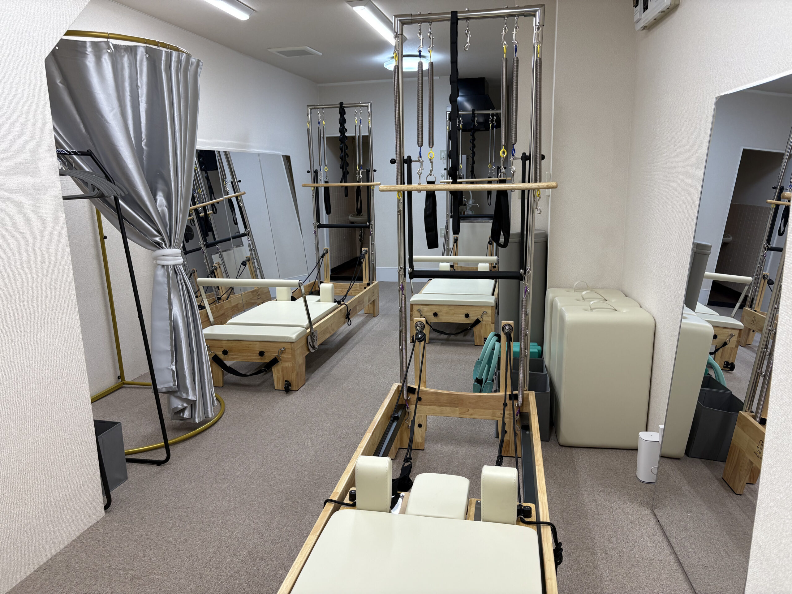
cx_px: 396
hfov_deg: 67.3
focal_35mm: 26
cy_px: 297
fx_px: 595
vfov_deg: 53.1
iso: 80
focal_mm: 5.96
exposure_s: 1/121
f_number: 1.6
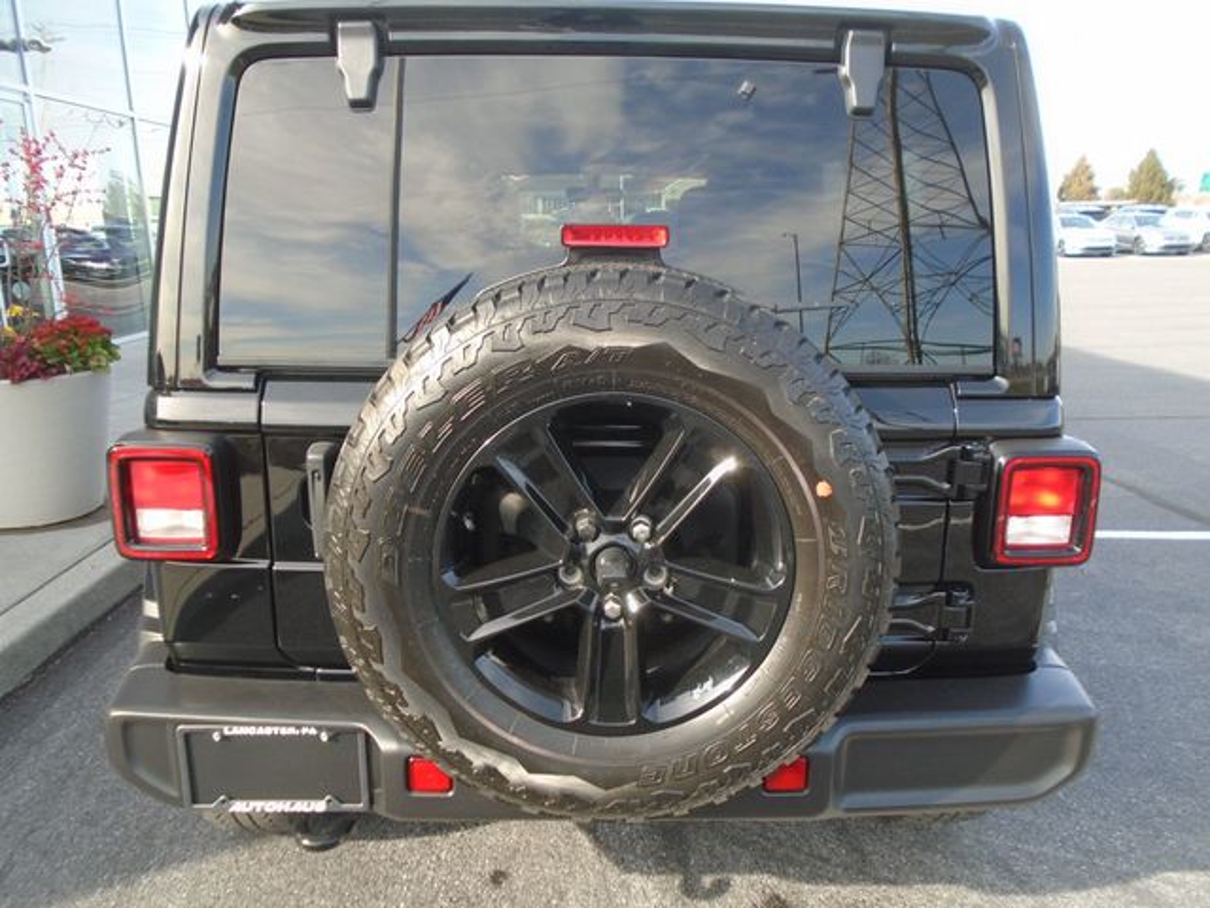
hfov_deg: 67.3
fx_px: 909
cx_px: 605
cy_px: 454
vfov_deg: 53.1
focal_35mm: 26
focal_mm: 4.6
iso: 100
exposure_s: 1/160
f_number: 3.2
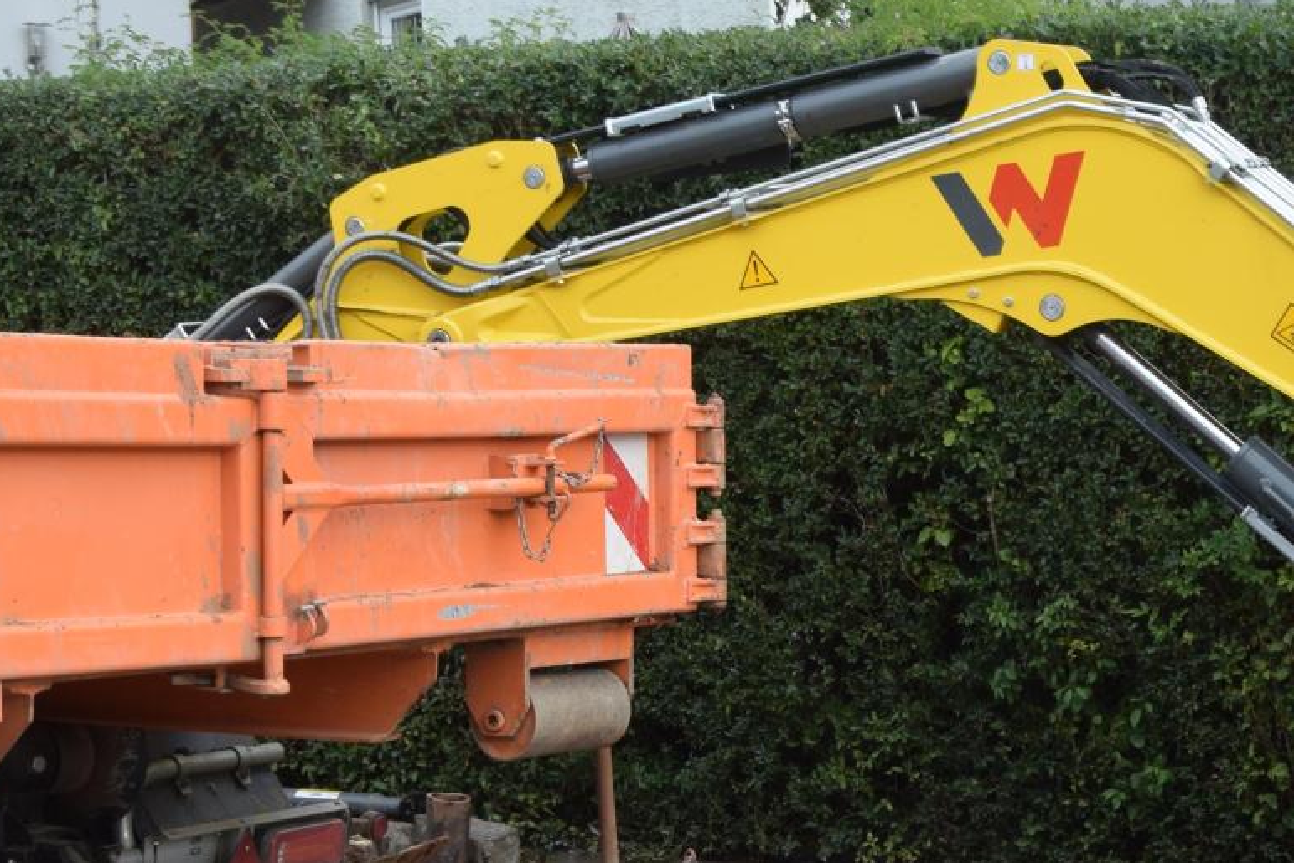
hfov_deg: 21.4
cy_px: 605
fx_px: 3352
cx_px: 1162
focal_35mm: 93
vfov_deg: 14.6
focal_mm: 25
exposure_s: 1/250
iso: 320
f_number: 8
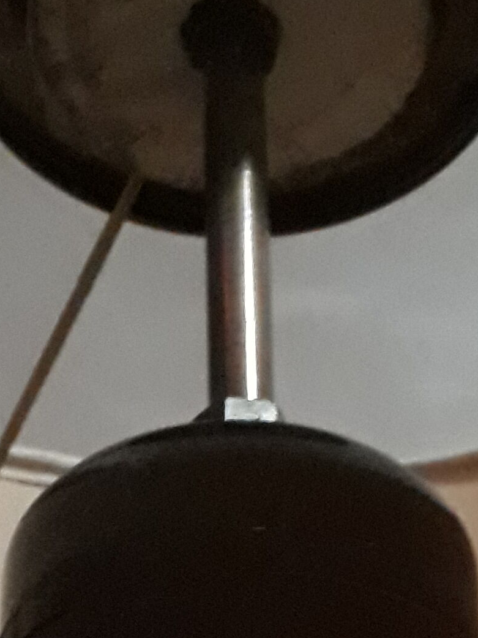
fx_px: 1971
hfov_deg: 13.8
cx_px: 249
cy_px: 988
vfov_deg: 16.6
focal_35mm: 107
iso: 800
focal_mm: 3.6
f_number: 1.9
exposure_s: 1/17
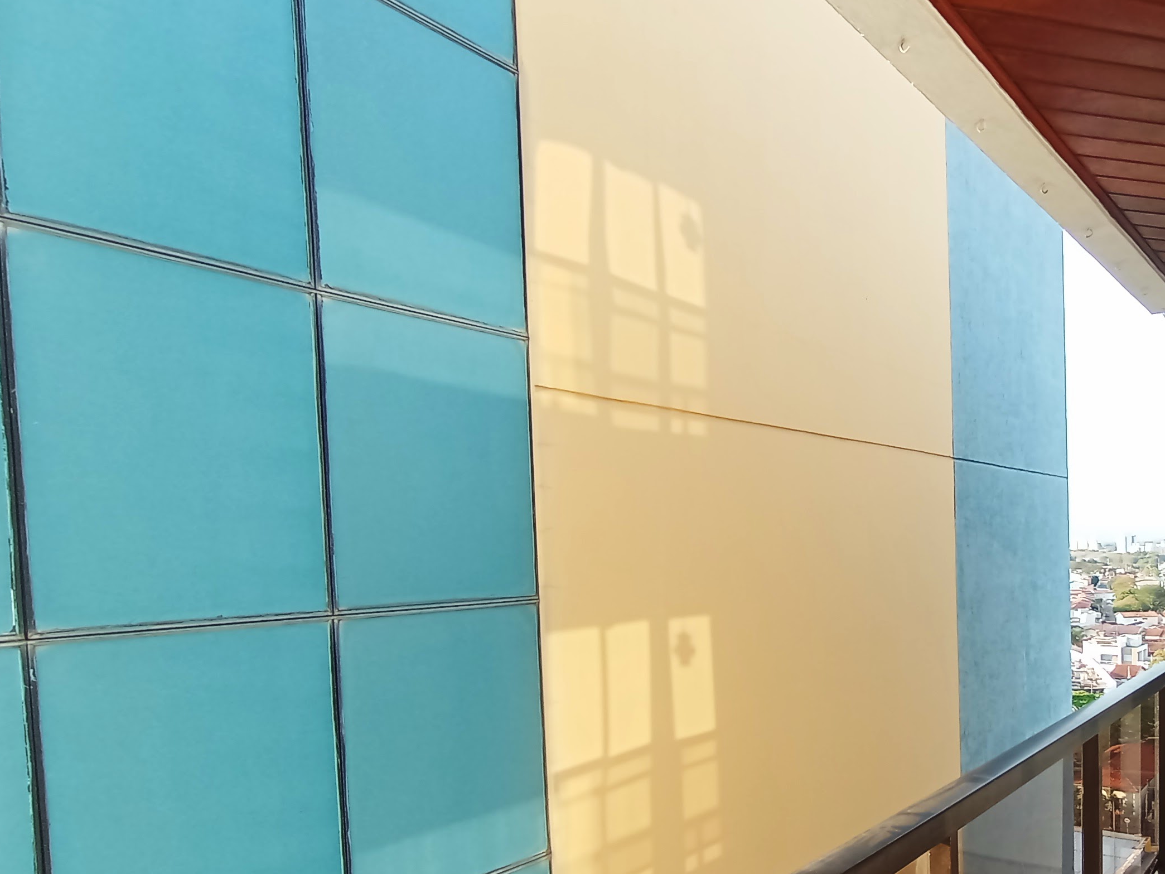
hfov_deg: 64.5
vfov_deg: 53.8
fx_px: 841
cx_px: 898
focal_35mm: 25
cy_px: 580
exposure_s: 1/218
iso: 50
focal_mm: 1.65
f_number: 2.2
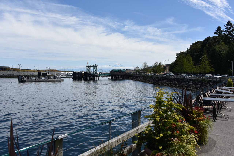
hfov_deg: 65.5
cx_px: 117
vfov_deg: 46.4
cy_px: 78
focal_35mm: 28
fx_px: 182
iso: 100
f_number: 9
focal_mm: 28
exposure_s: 1/320
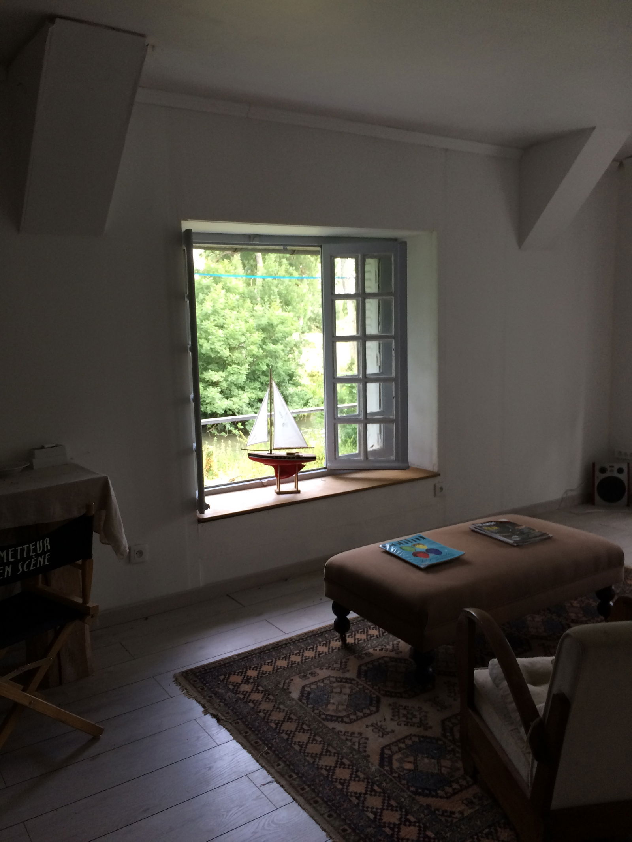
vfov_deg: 61.7
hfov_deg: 48.2
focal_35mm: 29
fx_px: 706
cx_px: 316
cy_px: 421
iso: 40
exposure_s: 1/40
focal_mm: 4.15
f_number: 2.2
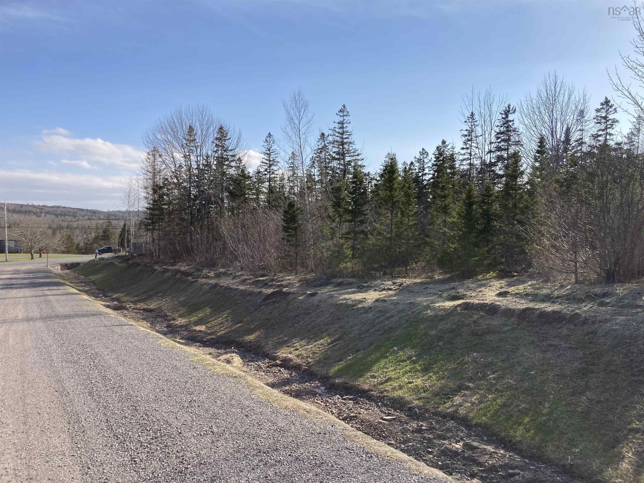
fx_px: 521
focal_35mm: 28
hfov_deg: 63.4
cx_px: 322
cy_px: 242
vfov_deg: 49.7
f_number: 1.8
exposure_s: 1/2404
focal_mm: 3.99
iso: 20
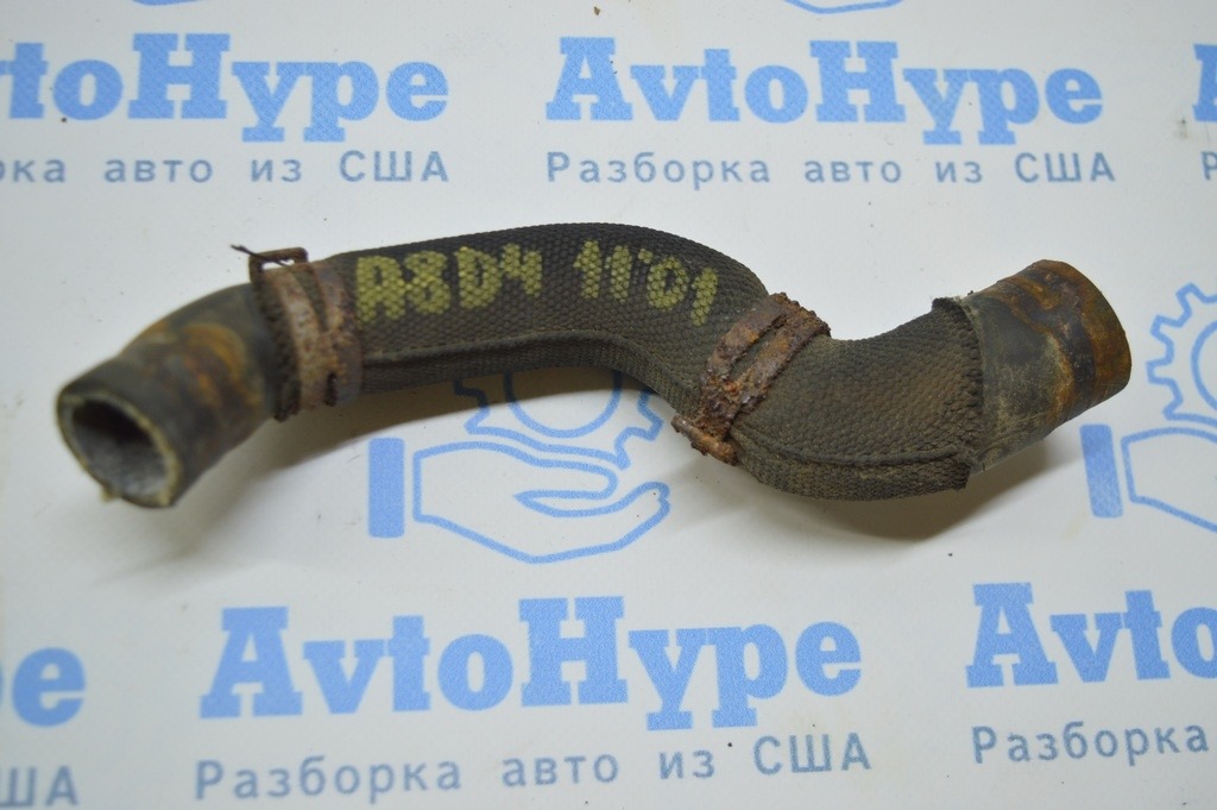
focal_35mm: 40
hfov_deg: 48.0
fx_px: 1368
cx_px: 608
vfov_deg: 33.0
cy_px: 405
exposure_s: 1/60
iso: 400
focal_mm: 27
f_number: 4
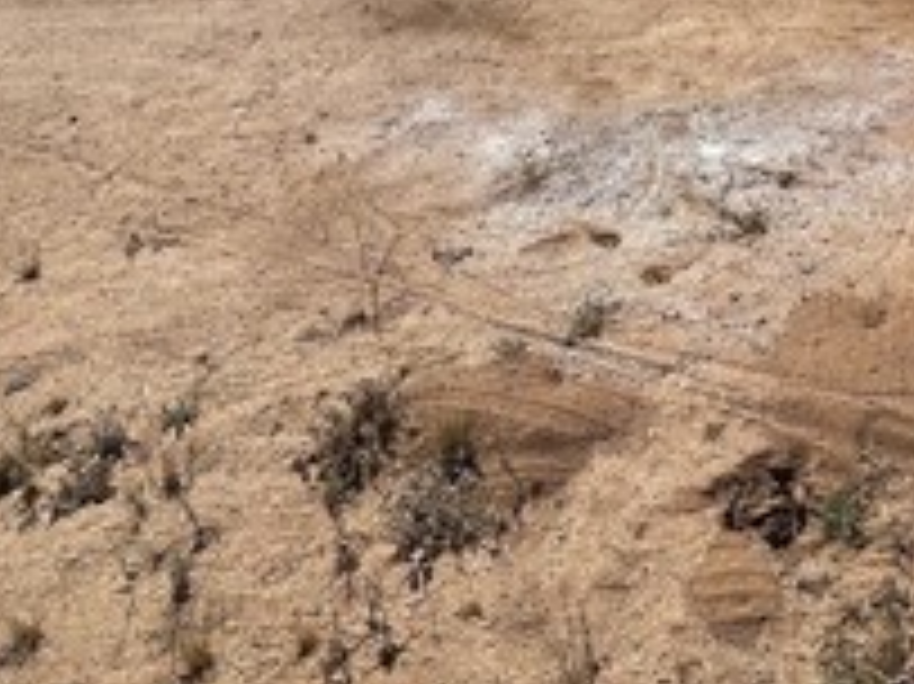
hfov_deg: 41.1
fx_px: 1082
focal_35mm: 41
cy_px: -387
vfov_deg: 25.0
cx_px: 873
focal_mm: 1.57
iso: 32
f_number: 1.8
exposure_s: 1/1783
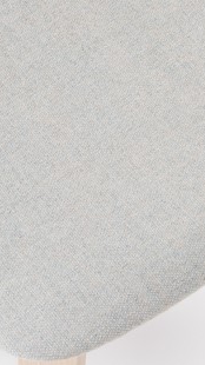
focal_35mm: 203
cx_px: 87
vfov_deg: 10.6
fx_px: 1965
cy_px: 110
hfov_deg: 6.0
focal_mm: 60
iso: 100
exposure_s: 1/10
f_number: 16
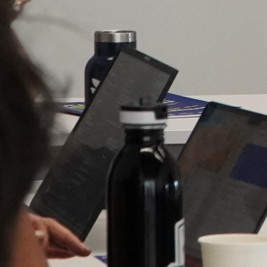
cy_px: -274
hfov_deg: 3.2
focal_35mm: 537
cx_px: 744
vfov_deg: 3.2
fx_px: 4682
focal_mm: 51
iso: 1600
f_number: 8
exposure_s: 1/160
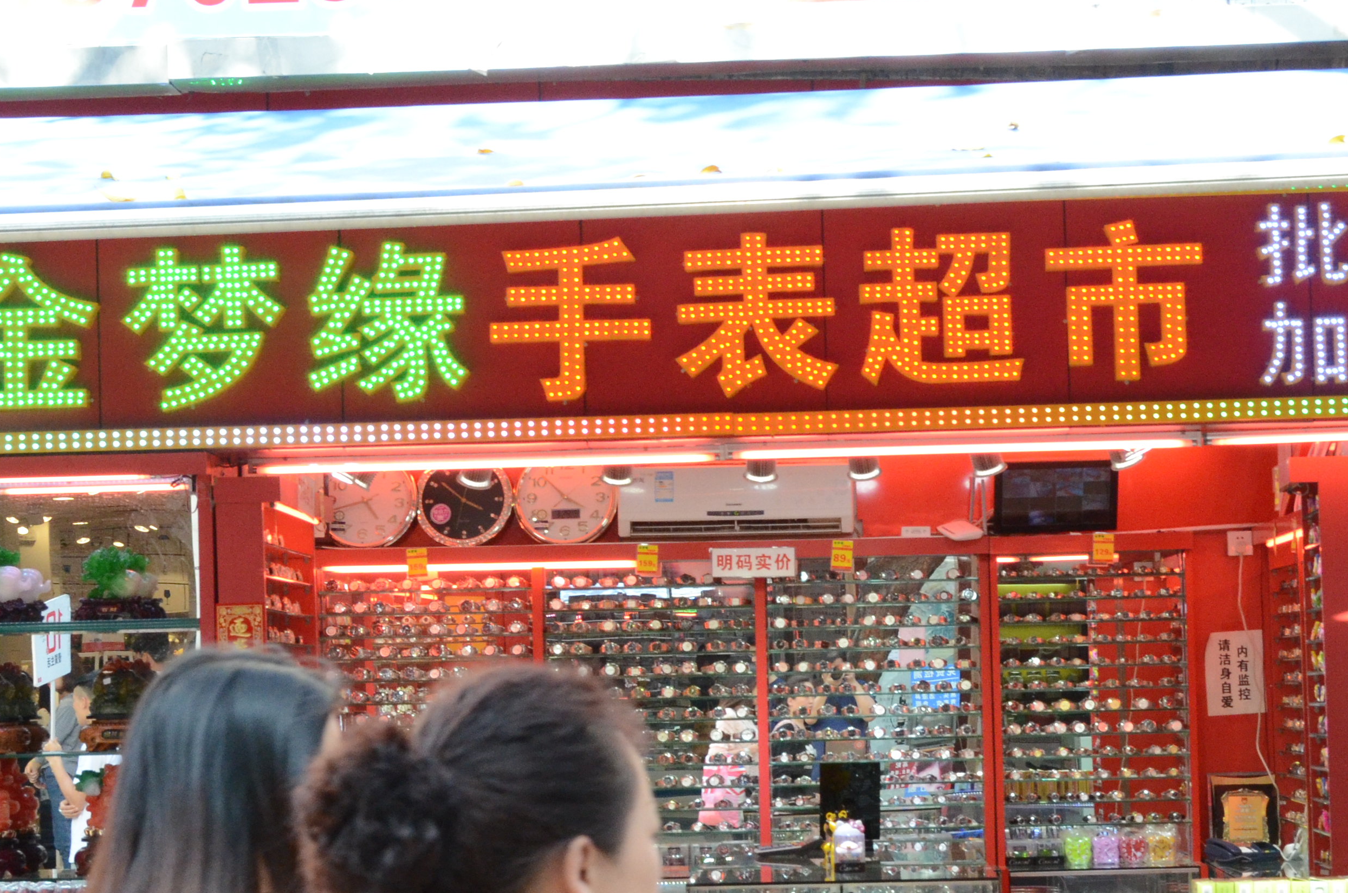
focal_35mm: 101
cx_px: 790
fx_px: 3774
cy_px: 522
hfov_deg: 20.2
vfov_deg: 13.5
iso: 1600
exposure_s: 1/250
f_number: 8
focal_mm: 34
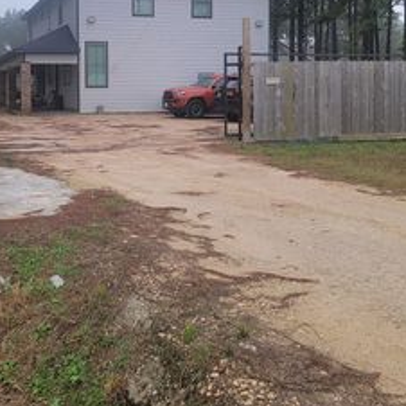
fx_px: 624
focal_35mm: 47
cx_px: 146
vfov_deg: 35.2
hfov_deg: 35.8
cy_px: 94
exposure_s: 1/299
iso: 16
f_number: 1.8
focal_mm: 6.7
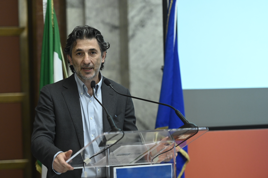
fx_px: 908
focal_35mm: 122
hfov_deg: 16.8
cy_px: 89
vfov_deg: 11.2
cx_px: 134
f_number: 2.8
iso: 4000
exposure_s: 1/200
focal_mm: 122
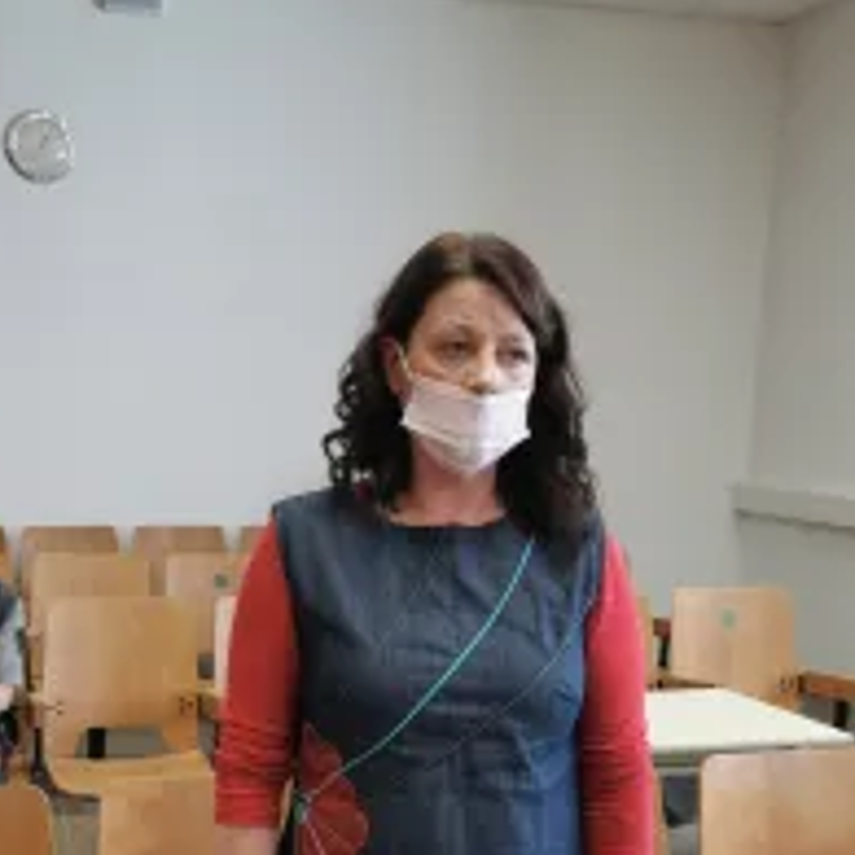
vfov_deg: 34.0
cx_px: 320
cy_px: 640
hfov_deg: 34.5
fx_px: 1369
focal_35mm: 49
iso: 100
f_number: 1.8
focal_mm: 5.58
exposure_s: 1/100
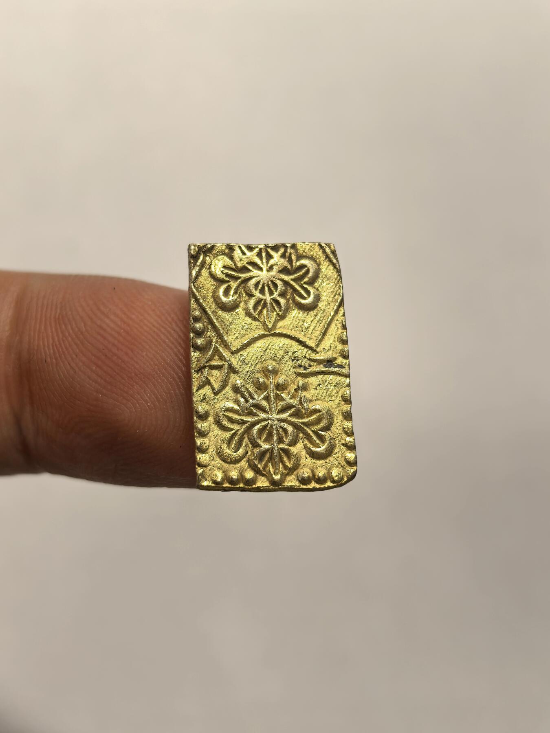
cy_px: 366
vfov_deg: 35.5
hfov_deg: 27.0
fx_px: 1144
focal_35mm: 54
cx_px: 275
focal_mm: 6.98
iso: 160
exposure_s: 1/100
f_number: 2
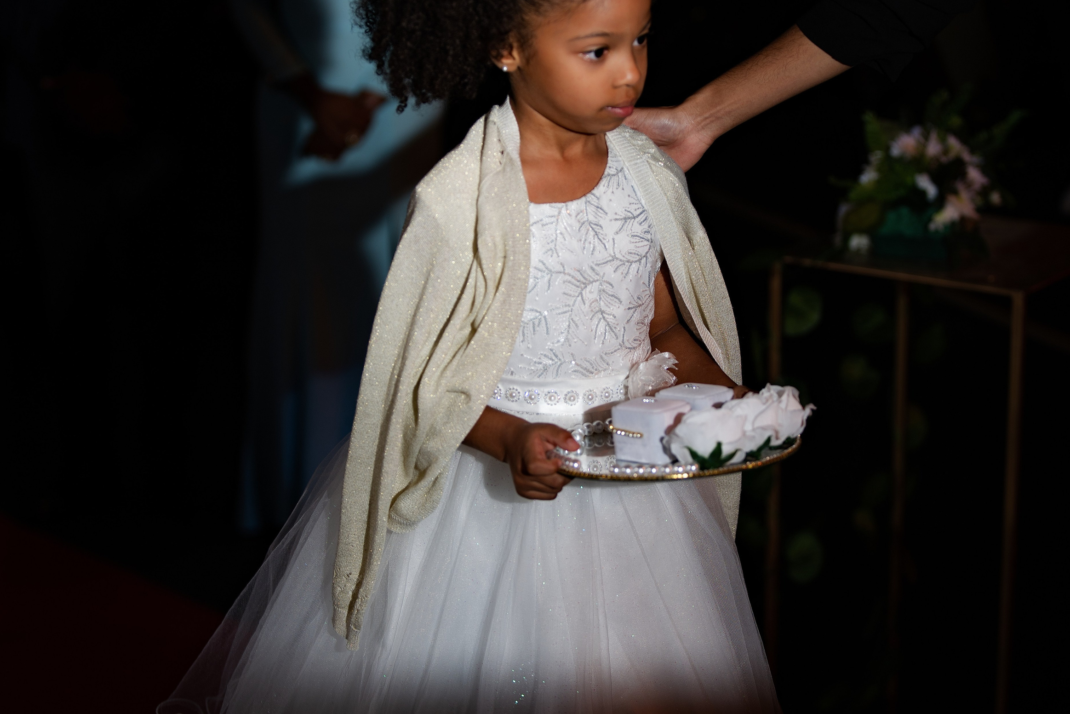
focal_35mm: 88
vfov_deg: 15.5
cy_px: 340
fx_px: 2616
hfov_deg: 23.1
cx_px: 499
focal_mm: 80
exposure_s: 1/250
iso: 125
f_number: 2.8
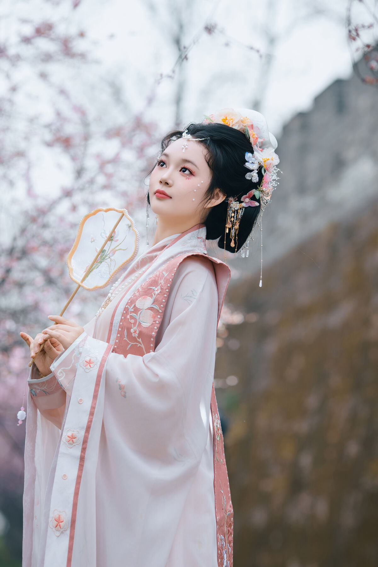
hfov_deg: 10.2
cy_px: 284
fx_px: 2110
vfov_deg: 15.3
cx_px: 189
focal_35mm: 134
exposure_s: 1/125
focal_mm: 135
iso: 100
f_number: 3.2
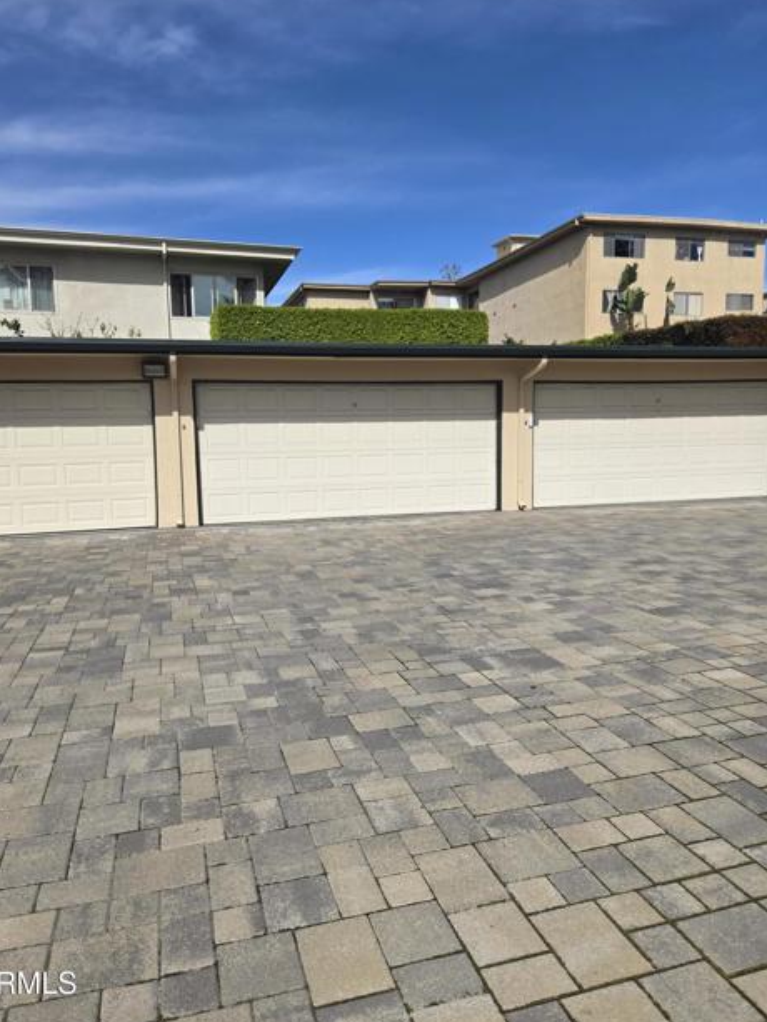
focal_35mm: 24
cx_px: 370
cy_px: 498
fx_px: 709
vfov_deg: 71.6
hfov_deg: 56.8
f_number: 1.8
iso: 25
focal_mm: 5.4
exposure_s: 1/3018
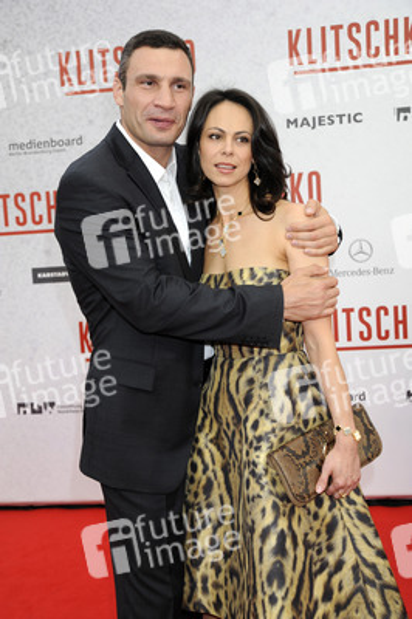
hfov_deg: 30.5
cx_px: 206
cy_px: 310
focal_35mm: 44
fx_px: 757
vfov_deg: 44.5
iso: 500
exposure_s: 1/160
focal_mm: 44
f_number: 5
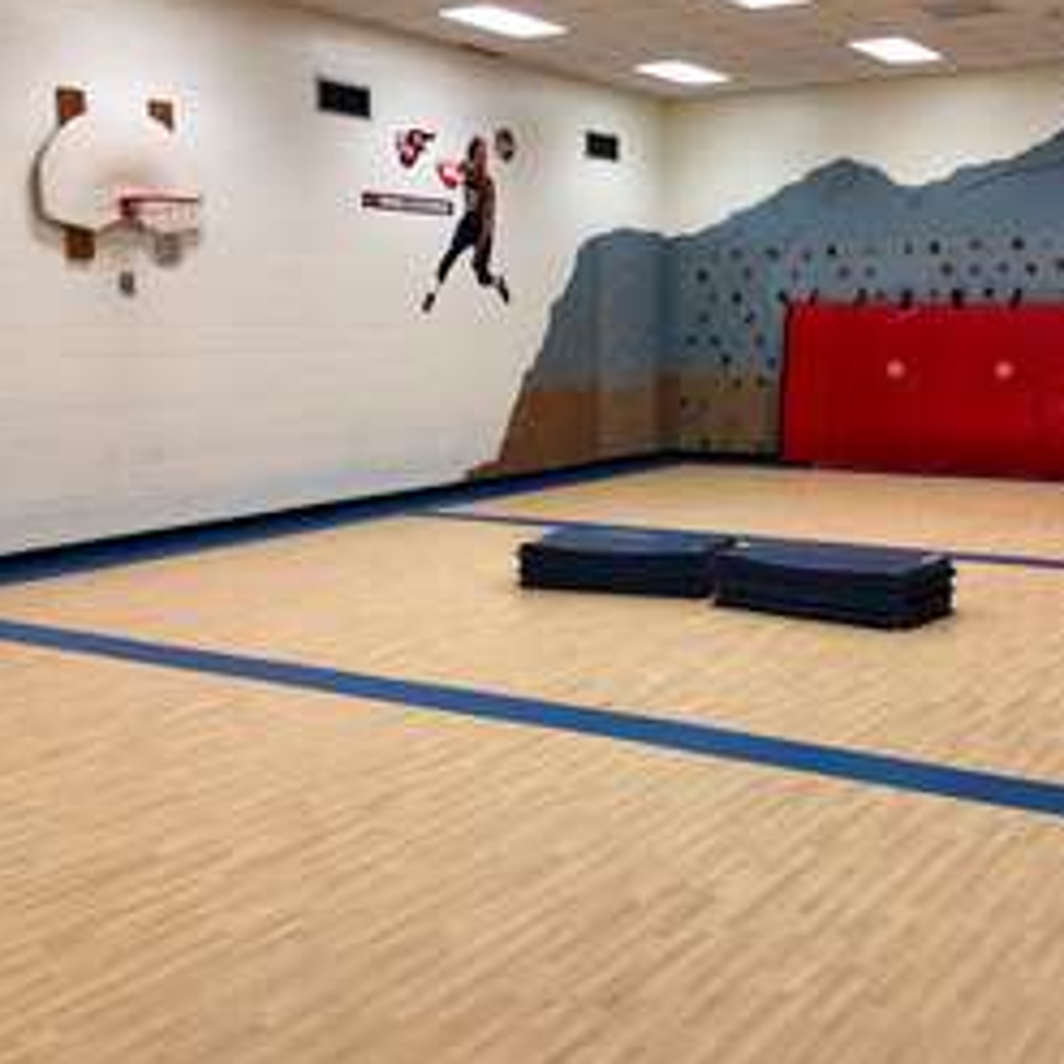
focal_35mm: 40
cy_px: 487
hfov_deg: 41.3
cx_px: 715
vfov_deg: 41.8
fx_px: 1391
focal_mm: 4
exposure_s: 1/24
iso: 40
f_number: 1.8
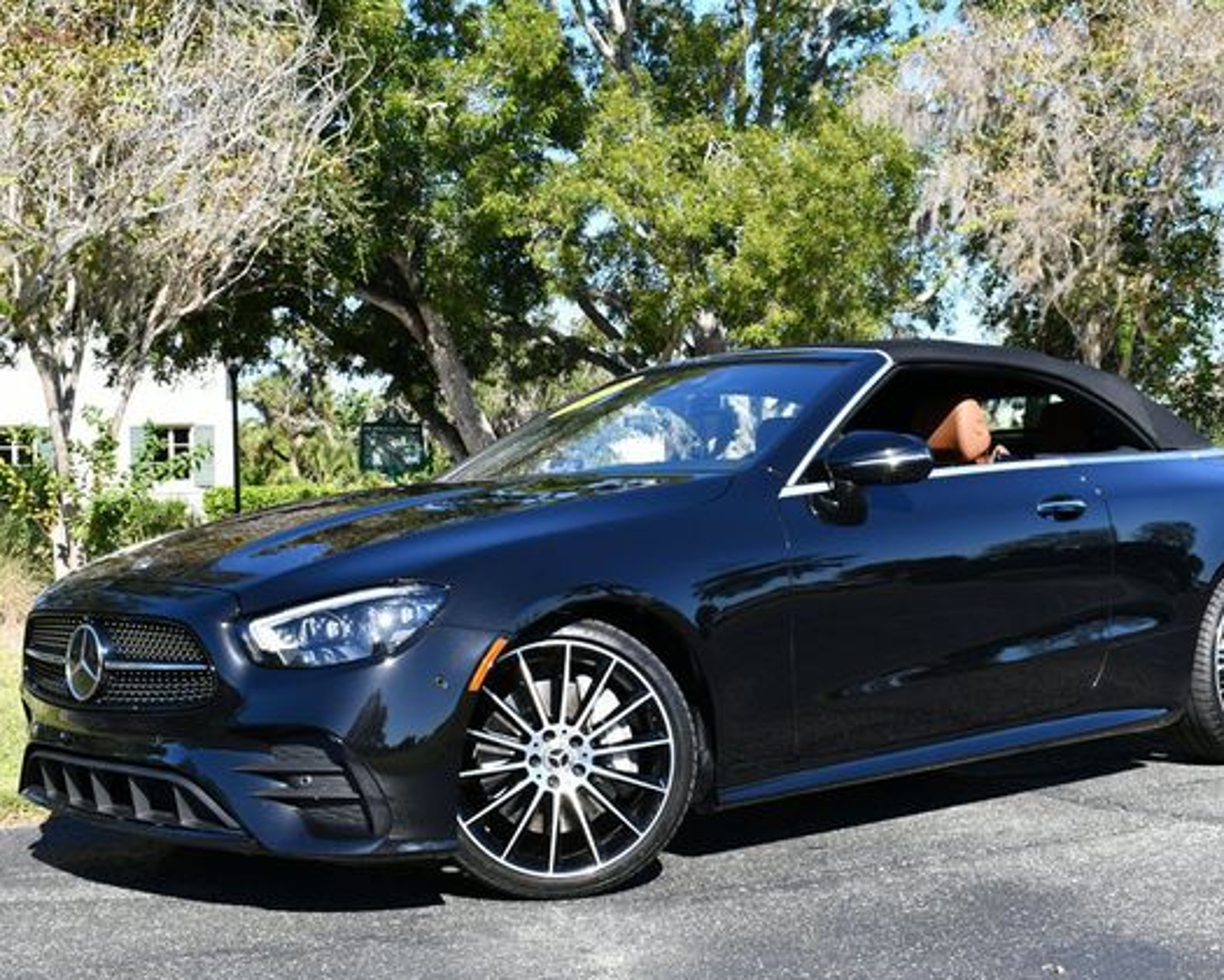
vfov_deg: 27.6
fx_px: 1992
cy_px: 497
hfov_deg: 34.1
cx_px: 669
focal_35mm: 55
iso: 160
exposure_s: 1/250
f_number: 8
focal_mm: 24
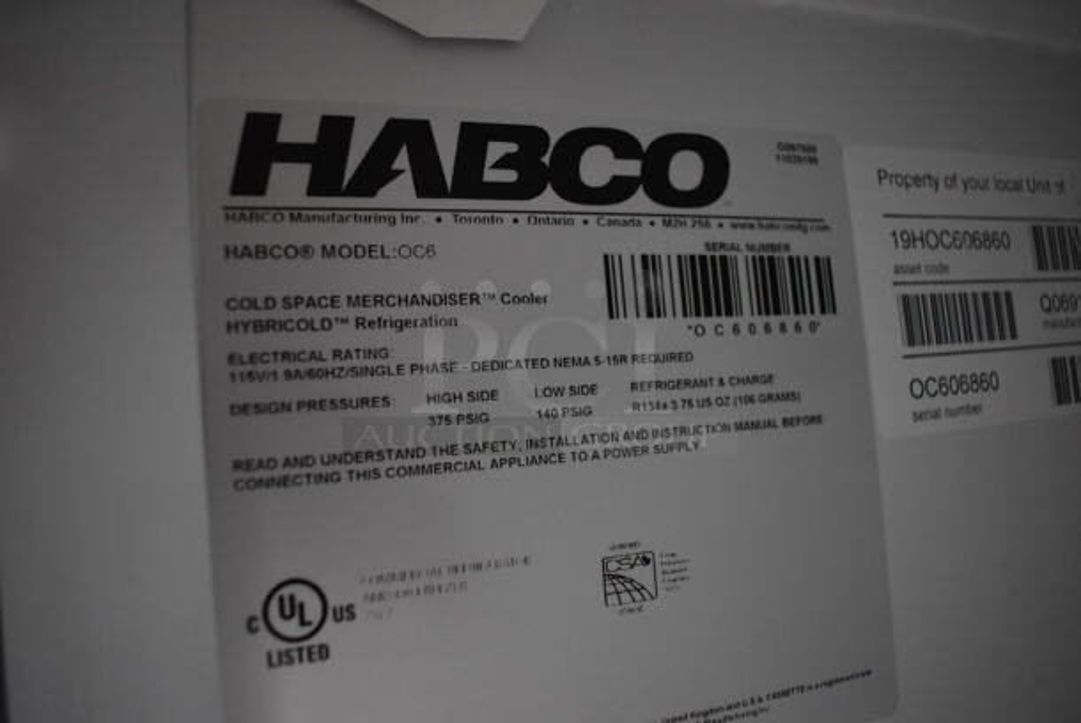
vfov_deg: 48.0
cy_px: 362
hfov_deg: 67.3
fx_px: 812
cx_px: 540
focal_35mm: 27
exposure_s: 1/50
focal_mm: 18
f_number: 3.5
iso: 3200
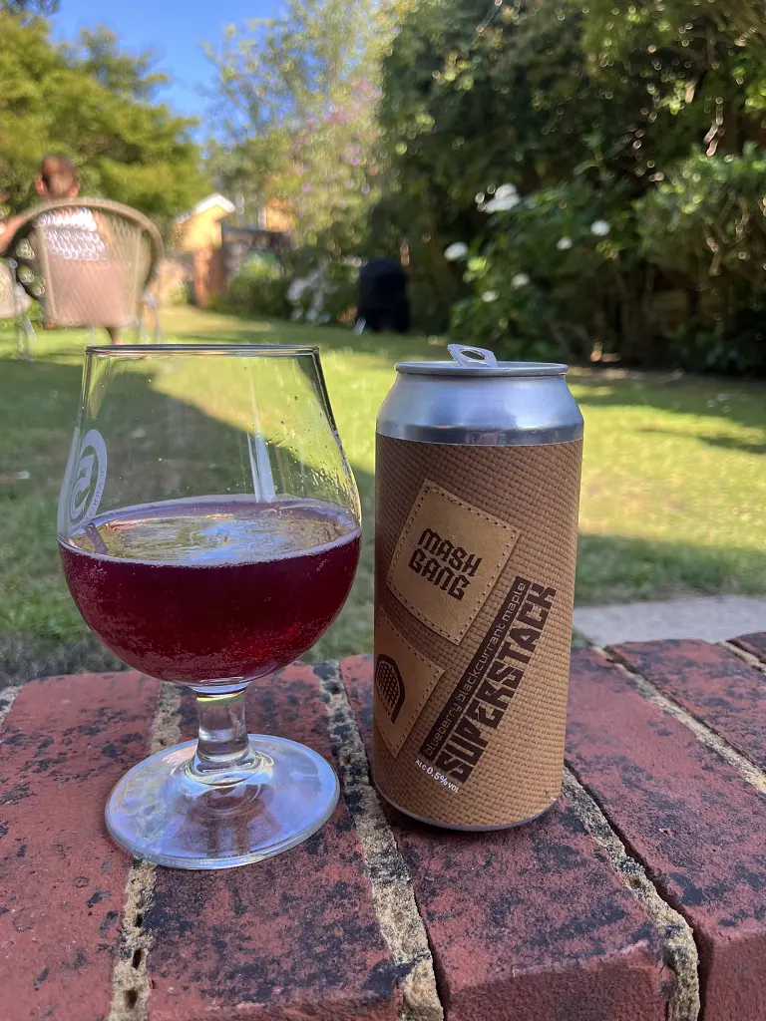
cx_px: 383
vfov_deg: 67.3
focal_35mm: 26
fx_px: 767
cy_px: 510
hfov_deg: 53.1
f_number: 1.6
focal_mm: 5.1
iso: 50
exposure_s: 1/397
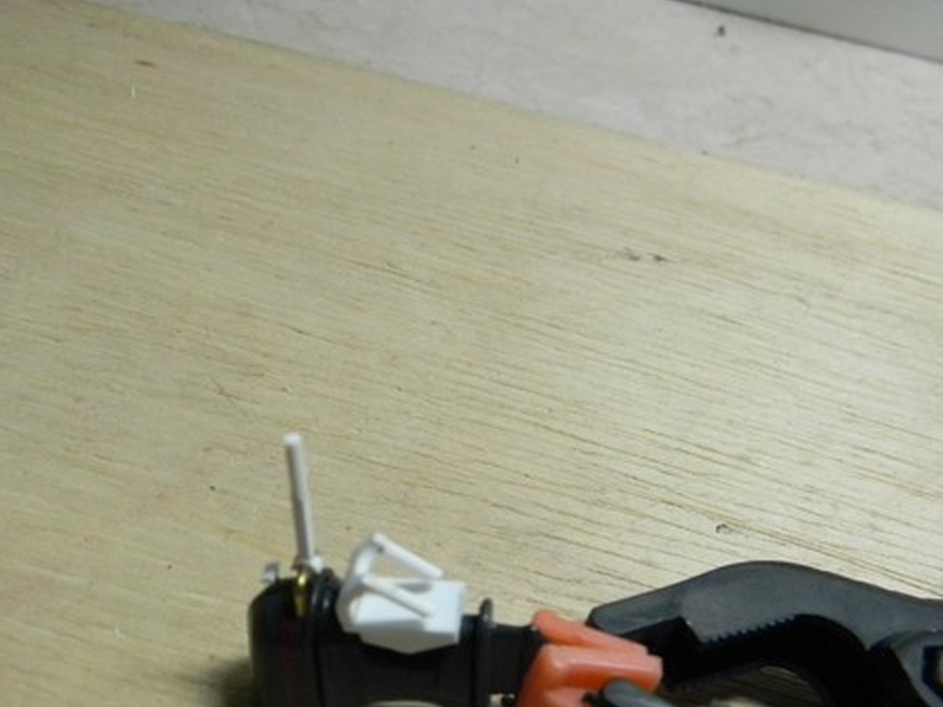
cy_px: 512
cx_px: 465
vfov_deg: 34.5
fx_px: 1117
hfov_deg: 45.8
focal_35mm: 41
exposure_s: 1/91.2
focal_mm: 5
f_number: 3.5
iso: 400
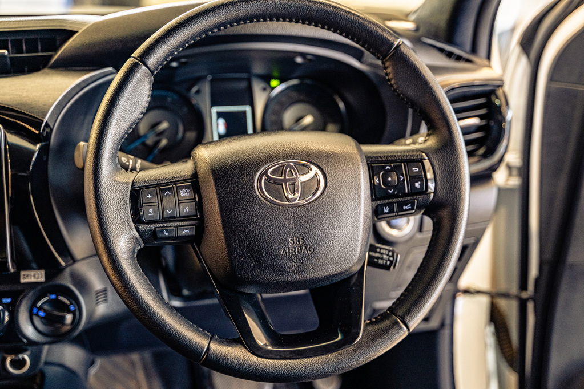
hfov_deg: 35.6
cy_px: 194
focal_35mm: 56
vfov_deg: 24.2
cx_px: 292
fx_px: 908
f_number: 2.8
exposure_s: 1/80
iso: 1250
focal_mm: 56
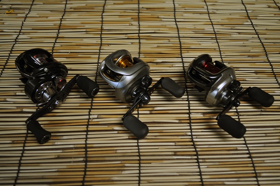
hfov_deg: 57.3
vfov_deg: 39.9
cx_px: 140
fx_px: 256
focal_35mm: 33
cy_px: 93
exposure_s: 1/60
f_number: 4
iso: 500
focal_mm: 22
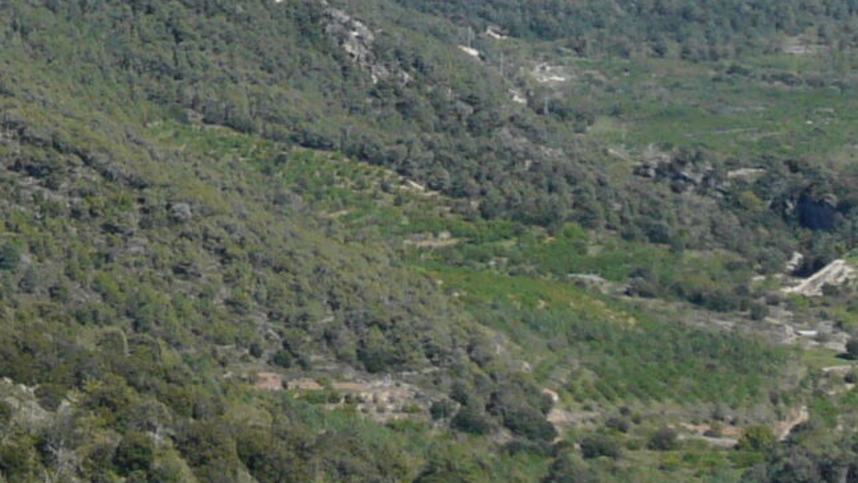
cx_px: -497
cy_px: -271
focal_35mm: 185
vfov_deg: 6.5
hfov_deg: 11.1
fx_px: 4210
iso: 100
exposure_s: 1/500
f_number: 5.6
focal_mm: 7
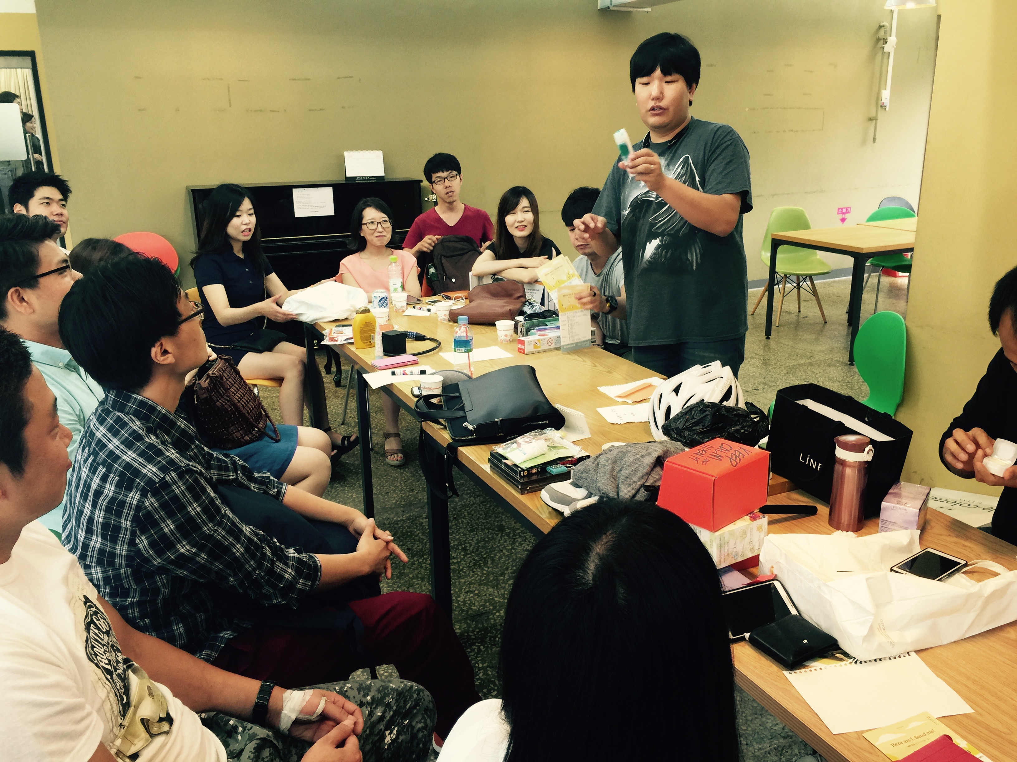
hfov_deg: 61.7
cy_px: 381
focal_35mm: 29
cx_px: 508
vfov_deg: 48.2
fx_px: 852
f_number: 2.2
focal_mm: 4.15
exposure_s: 1/15
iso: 32
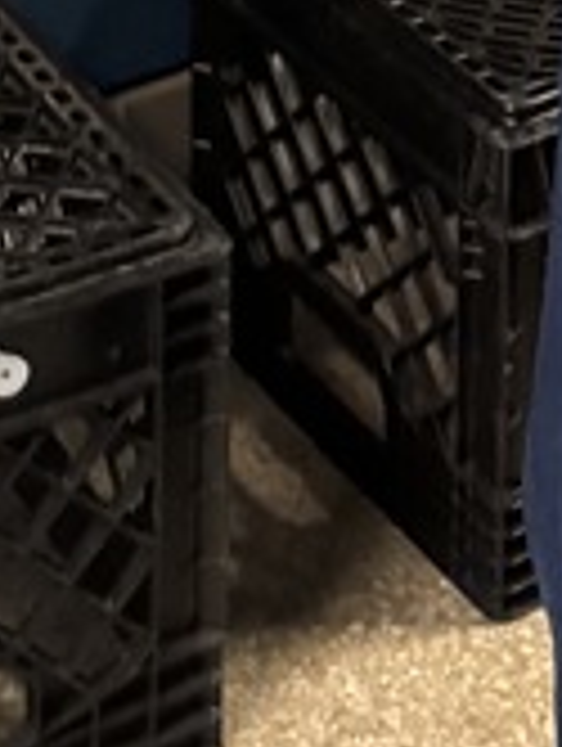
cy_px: -1539
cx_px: 427
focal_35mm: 148
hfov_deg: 10.0
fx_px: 3196
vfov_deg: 9.9
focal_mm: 6.76
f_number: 1.78
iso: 800
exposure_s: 1/40
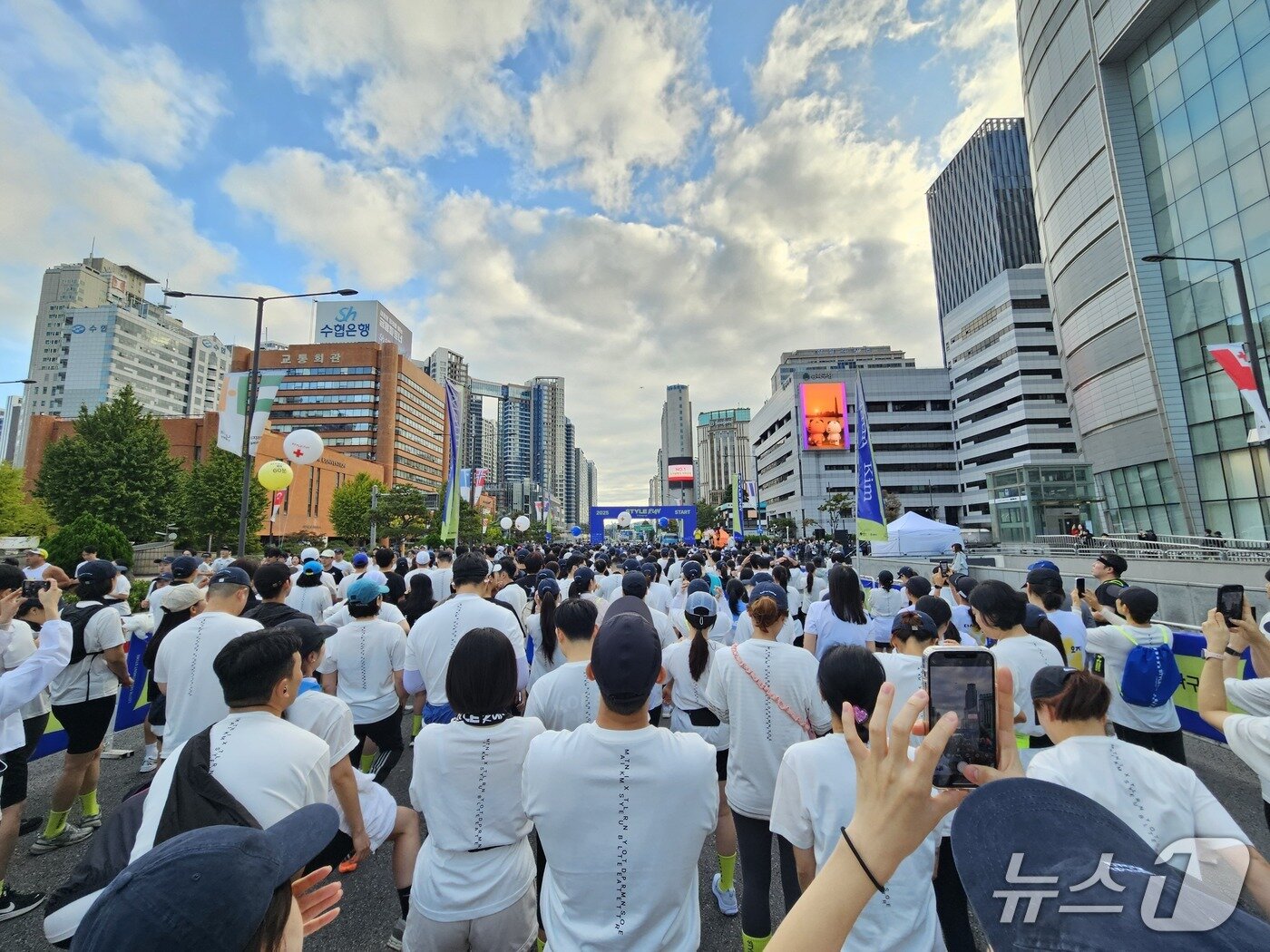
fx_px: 477
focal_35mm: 13
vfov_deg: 89.9
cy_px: 476
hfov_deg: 106.2
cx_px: 635
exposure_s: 1/292
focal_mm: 2.2
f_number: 2.2
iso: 50
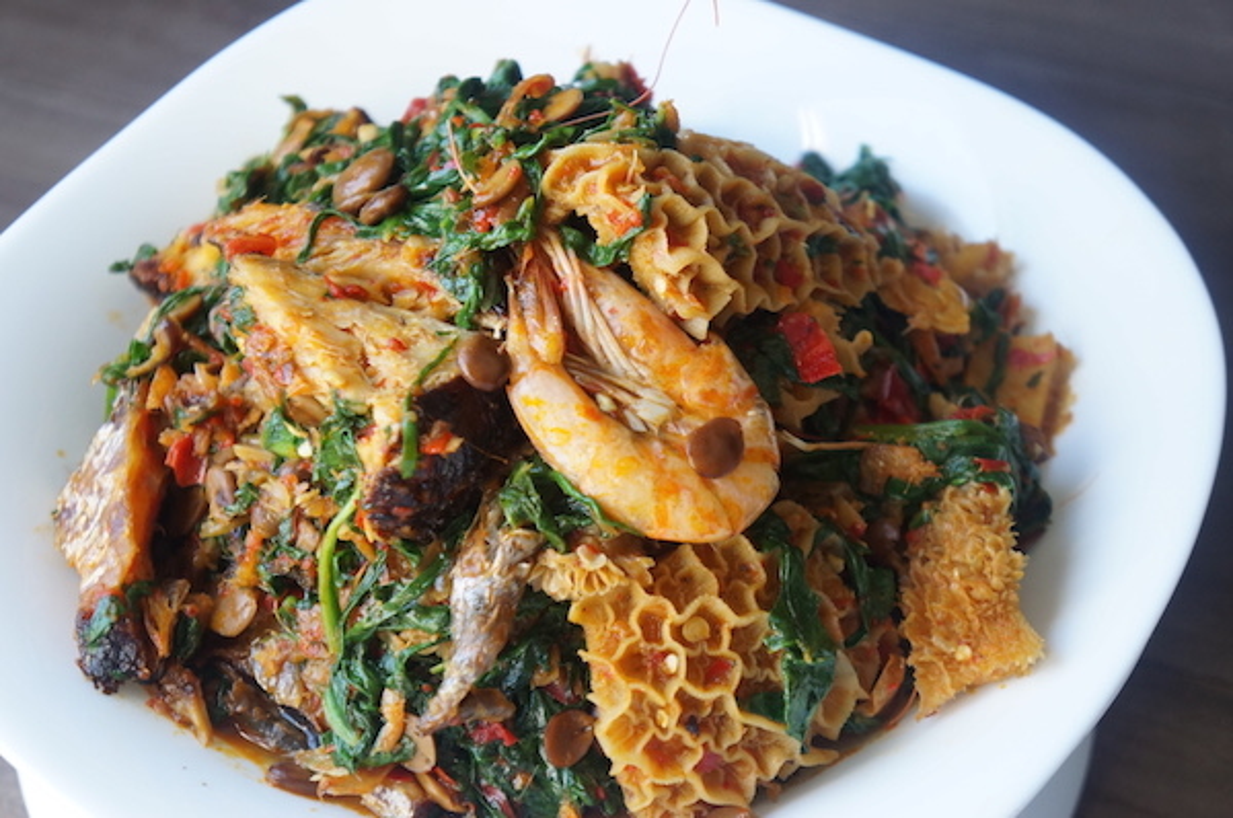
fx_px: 2308
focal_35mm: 68
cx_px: 616
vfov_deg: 20.1
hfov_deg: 29.9
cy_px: 409
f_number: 5
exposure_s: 1/100
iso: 800
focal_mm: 45
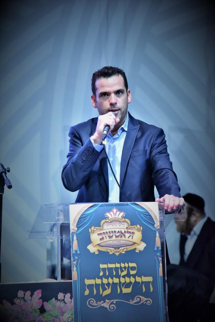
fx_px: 1075
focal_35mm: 120
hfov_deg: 11.4
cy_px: 161
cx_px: 108
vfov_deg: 17.1
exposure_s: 1/400
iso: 6400
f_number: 4
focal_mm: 120
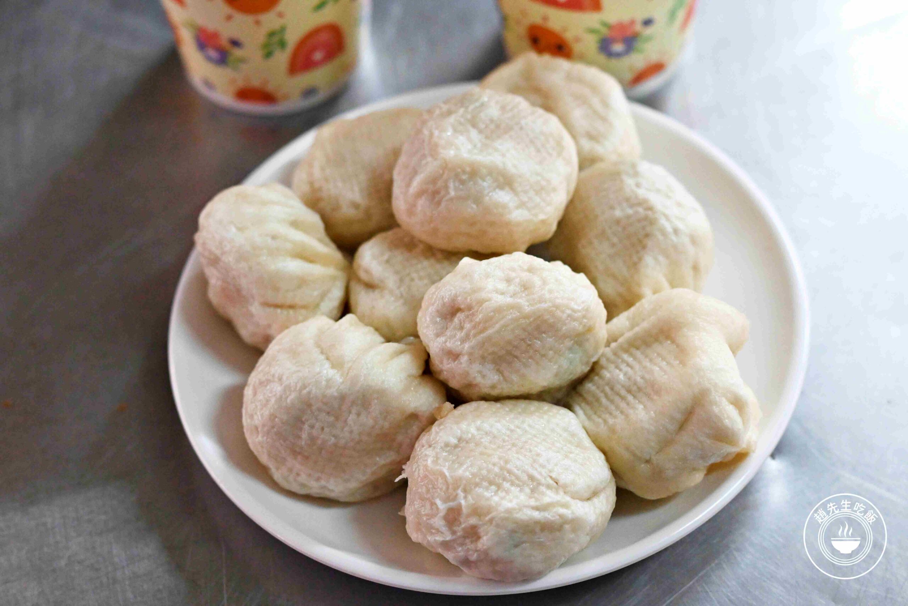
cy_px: 303
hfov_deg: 27.0
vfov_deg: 18.2
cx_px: 454
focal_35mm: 75
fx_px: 1892
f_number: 3.5
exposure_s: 1/200
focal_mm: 50
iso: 2200
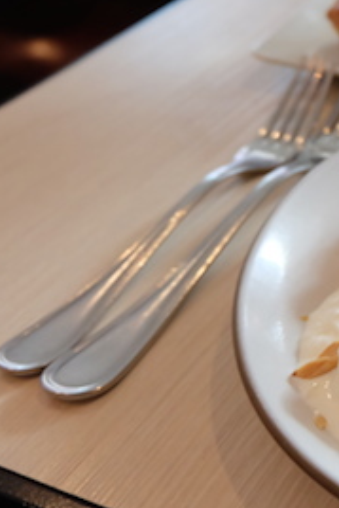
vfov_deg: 35.5
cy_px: 205
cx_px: 544
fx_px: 790
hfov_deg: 20.0
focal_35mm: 56
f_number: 3.5
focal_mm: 16.7
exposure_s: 1/60
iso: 2500
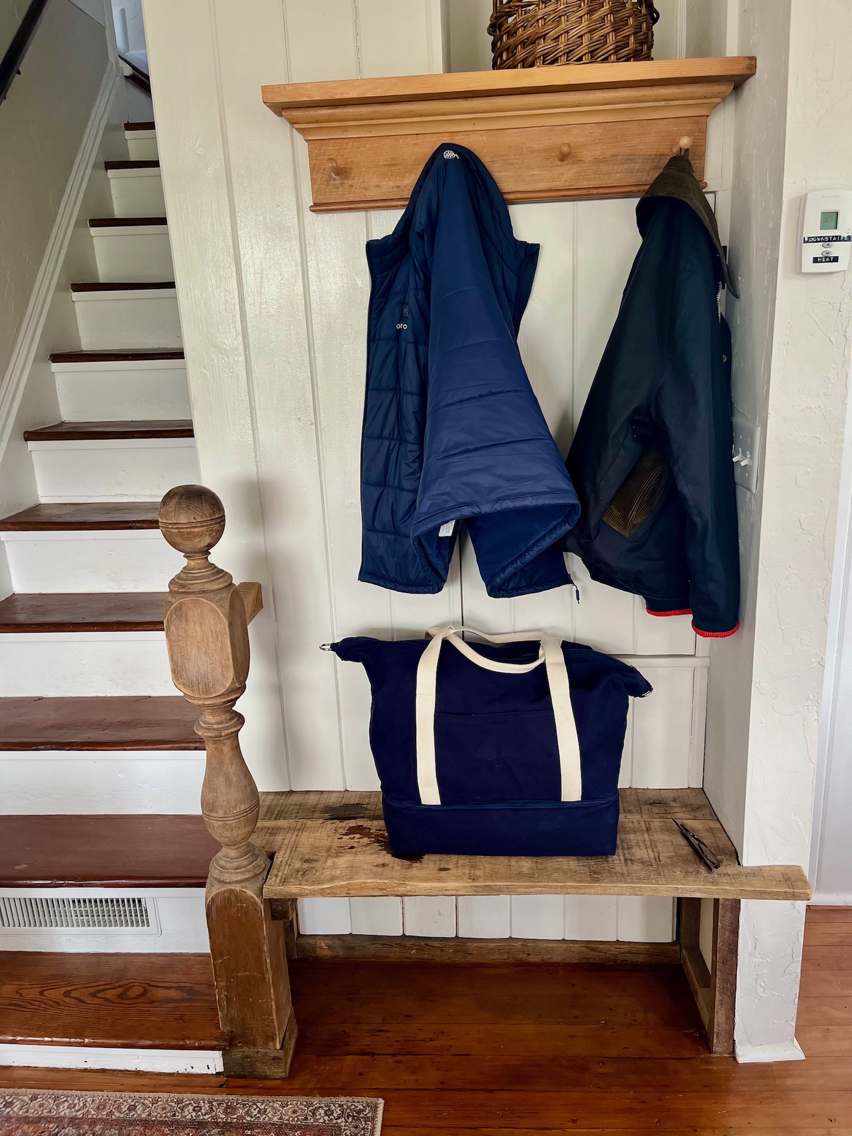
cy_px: 568
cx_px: 426
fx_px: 853
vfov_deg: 67.3
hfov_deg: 53.1
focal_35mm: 26
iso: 125
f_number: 1.6
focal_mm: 5.1
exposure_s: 1/122
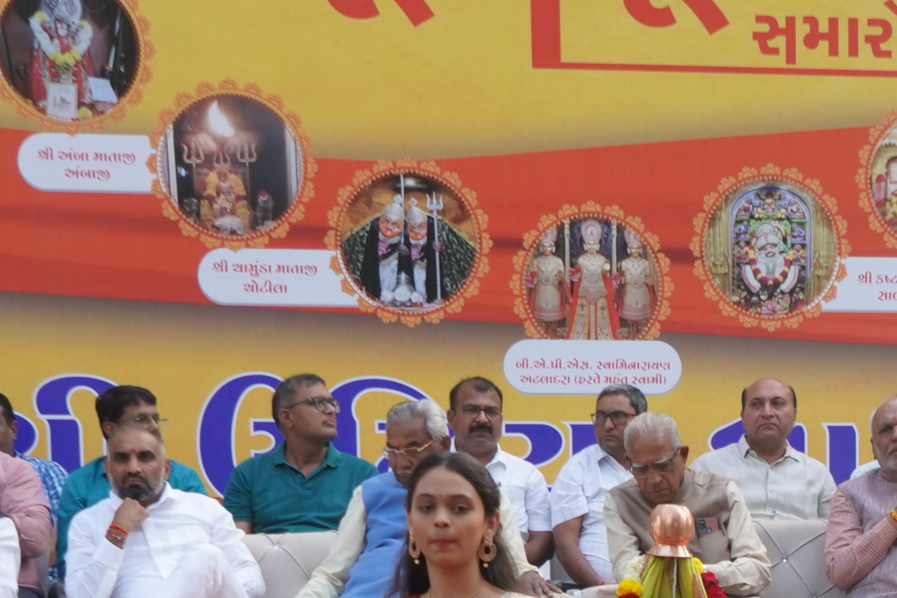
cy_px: 1111
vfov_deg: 10.5
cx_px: 885
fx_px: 3040
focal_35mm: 122
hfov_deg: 16.5
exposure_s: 1/200
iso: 640
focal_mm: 28
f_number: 5.6
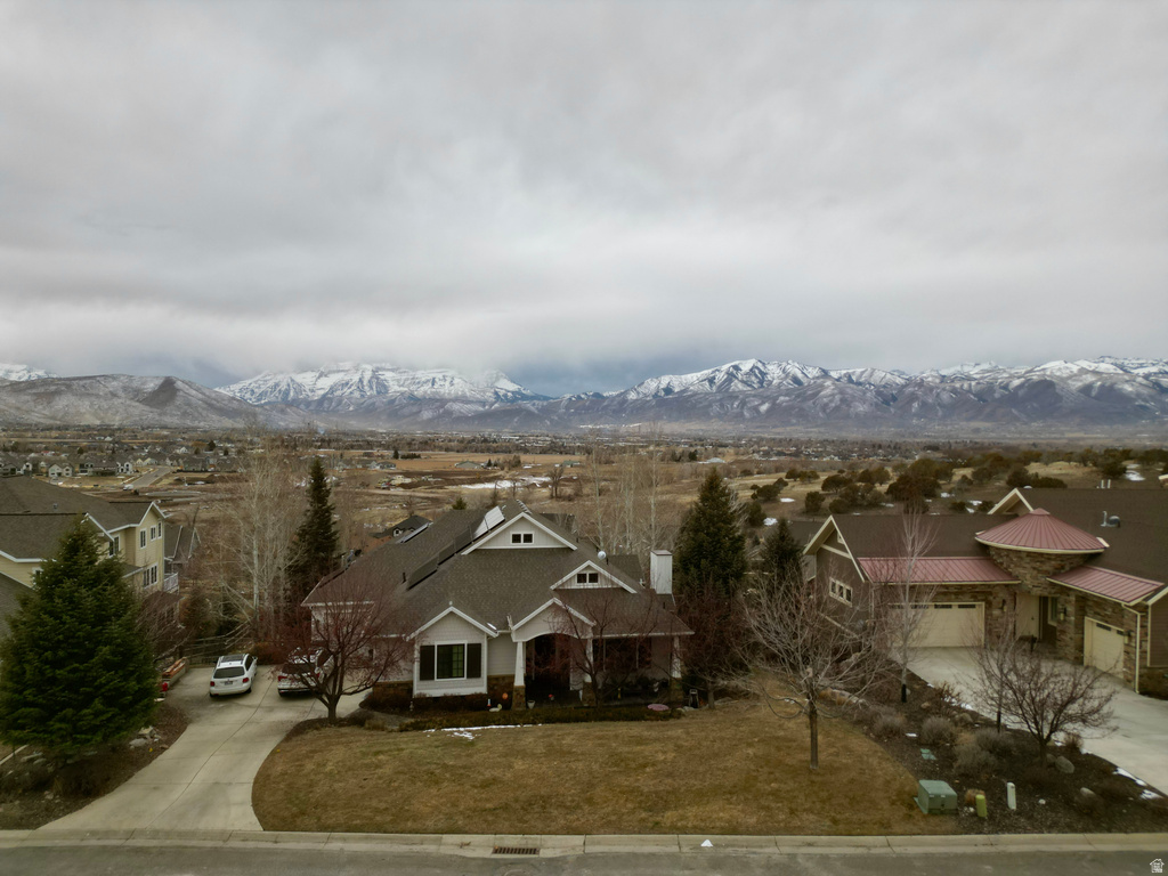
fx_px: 810
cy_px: 438
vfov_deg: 56.8
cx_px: 584
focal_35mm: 24
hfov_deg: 71.6
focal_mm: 6.72
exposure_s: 1/2000
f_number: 1.7
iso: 120
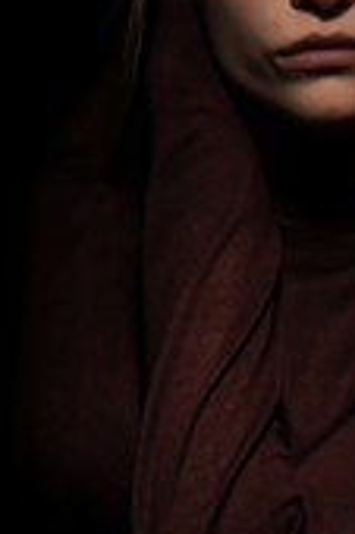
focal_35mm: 218
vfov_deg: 9.4
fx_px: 3236
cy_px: 132
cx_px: 317
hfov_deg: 6.3
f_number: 5.6
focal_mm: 55
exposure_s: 1/10
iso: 200
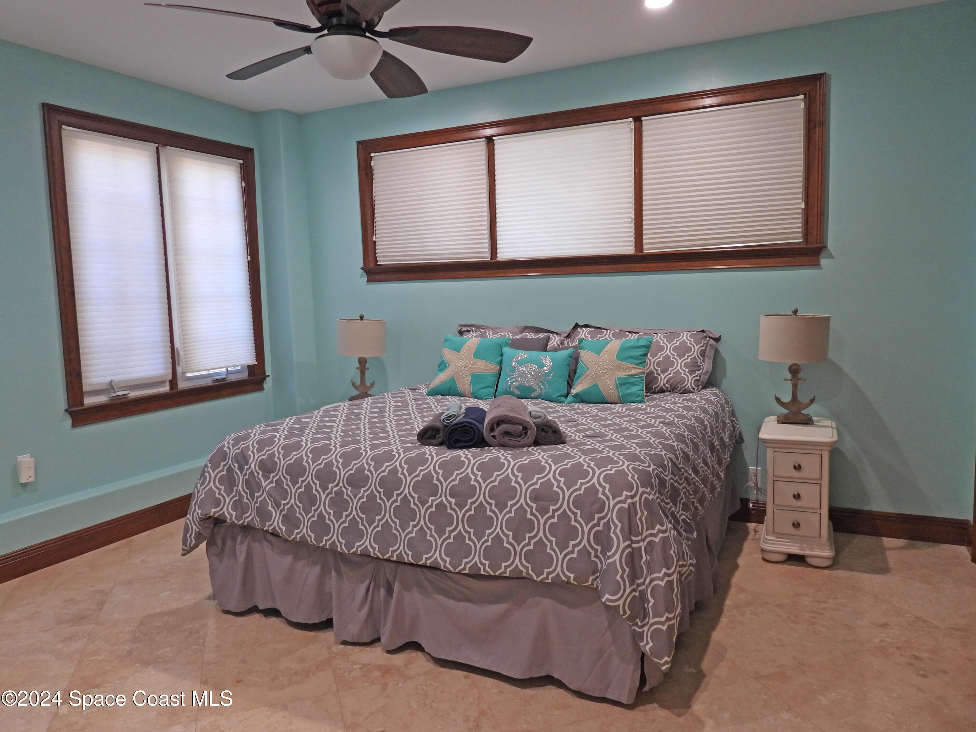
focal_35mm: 24
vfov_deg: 56.8
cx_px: 488
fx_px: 677
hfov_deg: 71.6
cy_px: 366
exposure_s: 1/30
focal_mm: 4.3
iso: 200
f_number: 2.8
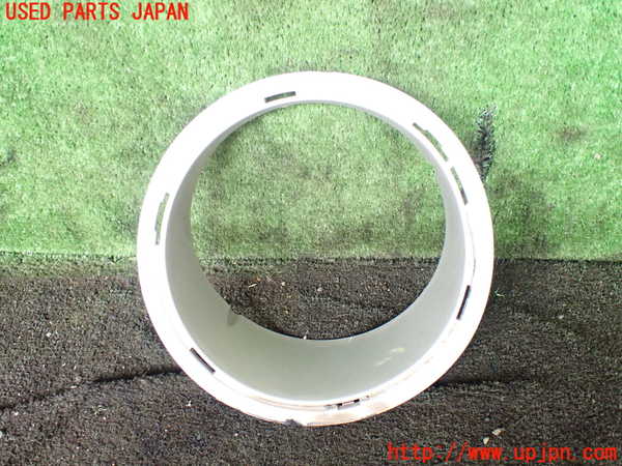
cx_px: 311
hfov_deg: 60.0
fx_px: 539
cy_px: 233
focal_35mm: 30
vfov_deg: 46.8
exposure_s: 1/125
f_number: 2.3
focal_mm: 5.4
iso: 800
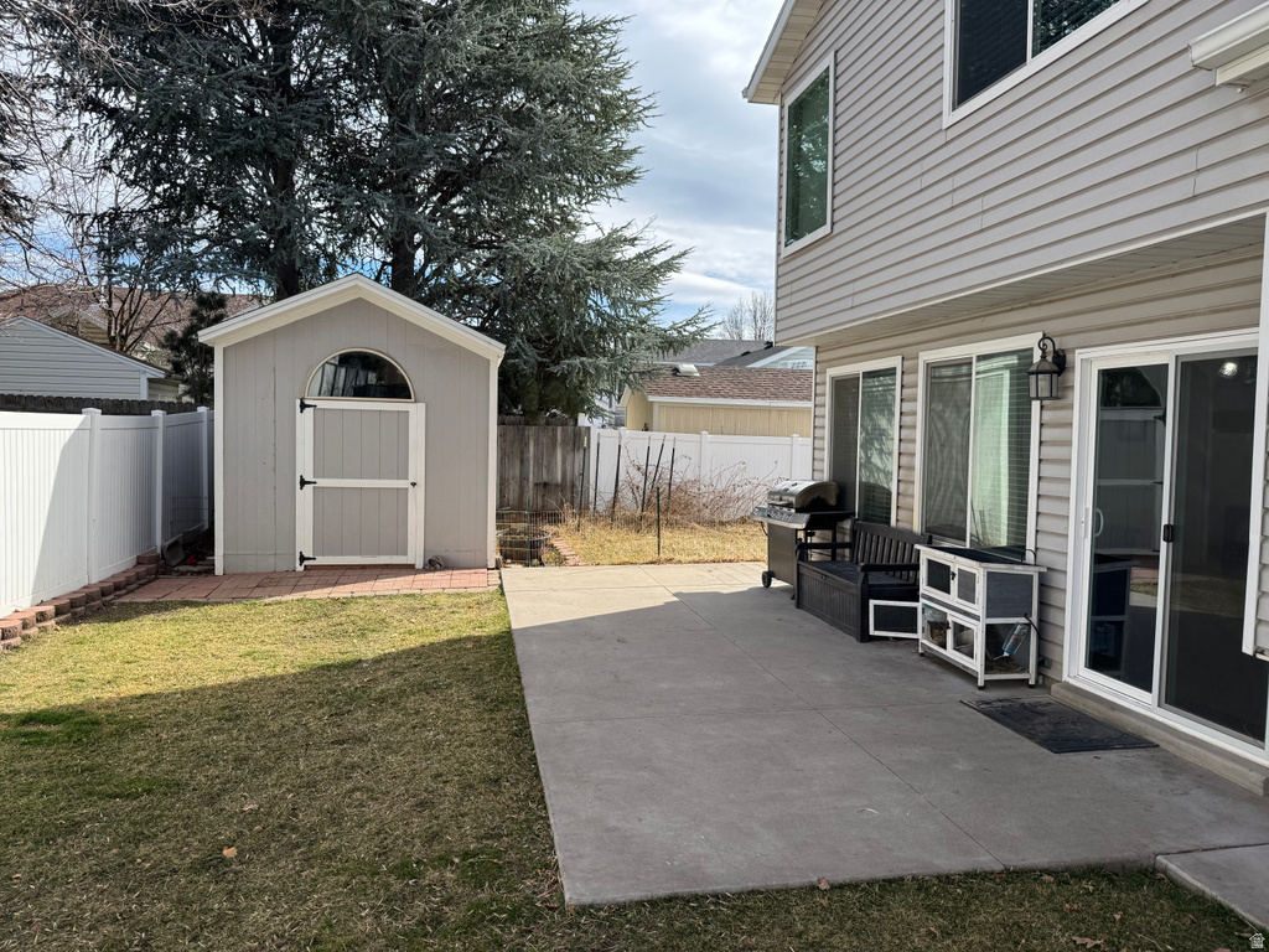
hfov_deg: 71.6
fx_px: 880
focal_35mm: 24
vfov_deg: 56.8
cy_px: 476
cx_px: 634
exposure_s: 1/1980
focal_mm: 6.76
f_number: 1.78
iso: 80
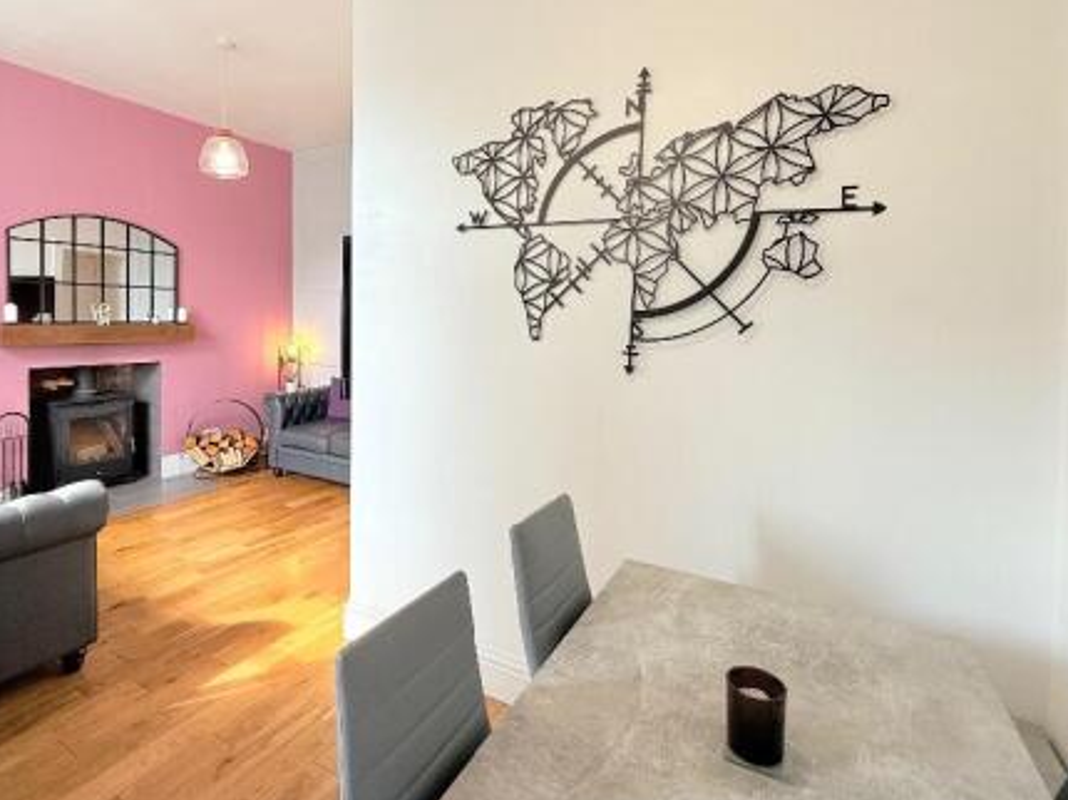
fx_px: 586
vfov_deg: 68.1
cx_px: 463
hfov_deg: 84.2
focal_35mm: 19
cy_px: 332
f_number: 2.2
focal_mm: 2.22
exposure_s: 1/100
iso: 80
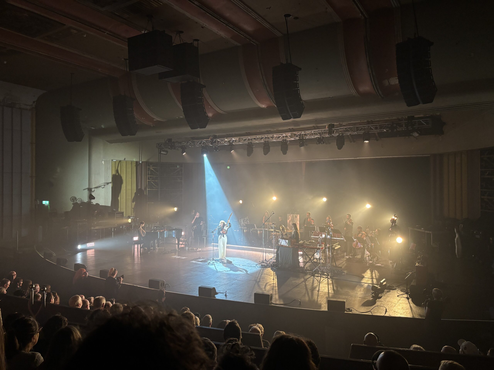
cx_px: 247
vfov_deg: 53.1
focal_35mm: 26
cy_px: 185
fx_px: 371
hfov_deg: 67.3
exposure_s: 1/50
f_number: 1.6
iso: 160
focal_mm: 5.96
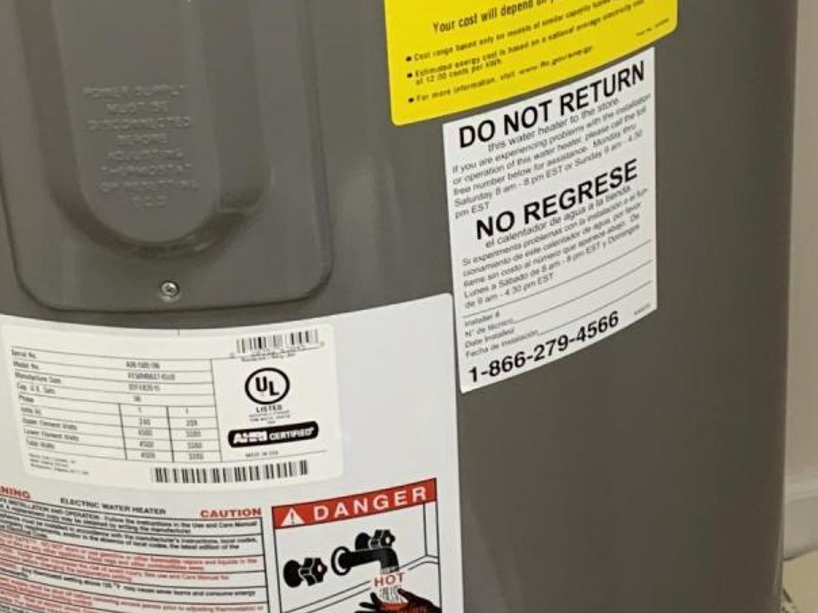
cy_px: 147
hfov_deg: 22.7
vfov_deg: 17.0
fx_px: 2031
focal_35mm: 86
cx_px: 329
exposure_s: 1/60
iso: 400
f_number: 1.8
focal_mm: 4.25
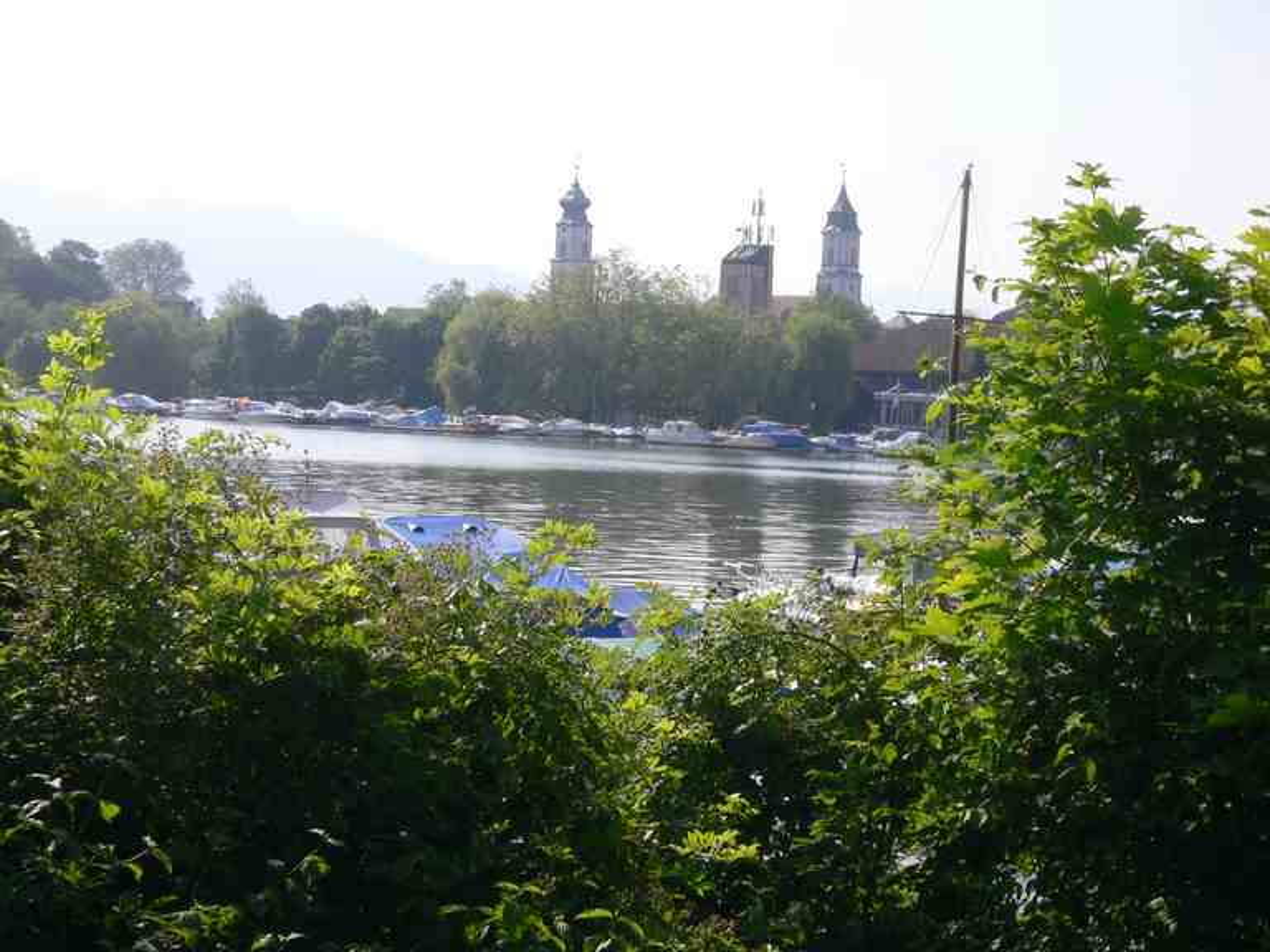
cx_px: 635
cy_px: 476
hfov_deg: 26.3
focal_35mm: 74
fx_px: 2715
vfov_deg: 19.9
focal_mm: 12.3
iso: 80
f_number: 8.5
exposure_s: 1/160
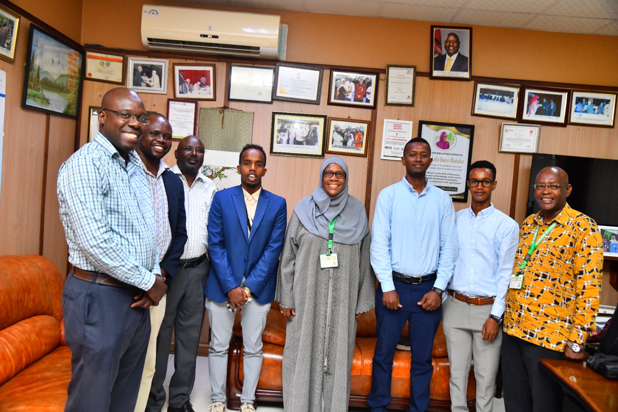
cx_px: 309
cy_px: 206
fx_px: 515
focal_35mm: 30
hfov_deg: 61.9
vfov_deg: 43.6
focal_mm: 30
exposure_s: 1/125
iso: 1000
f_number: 4.5
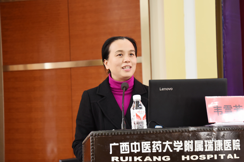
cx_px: 122
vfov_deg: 20.9
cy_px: 81
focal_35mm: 65
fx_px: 440
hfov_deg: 31.0
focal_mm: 65
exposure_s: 1/60
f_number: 4.5
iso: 1100
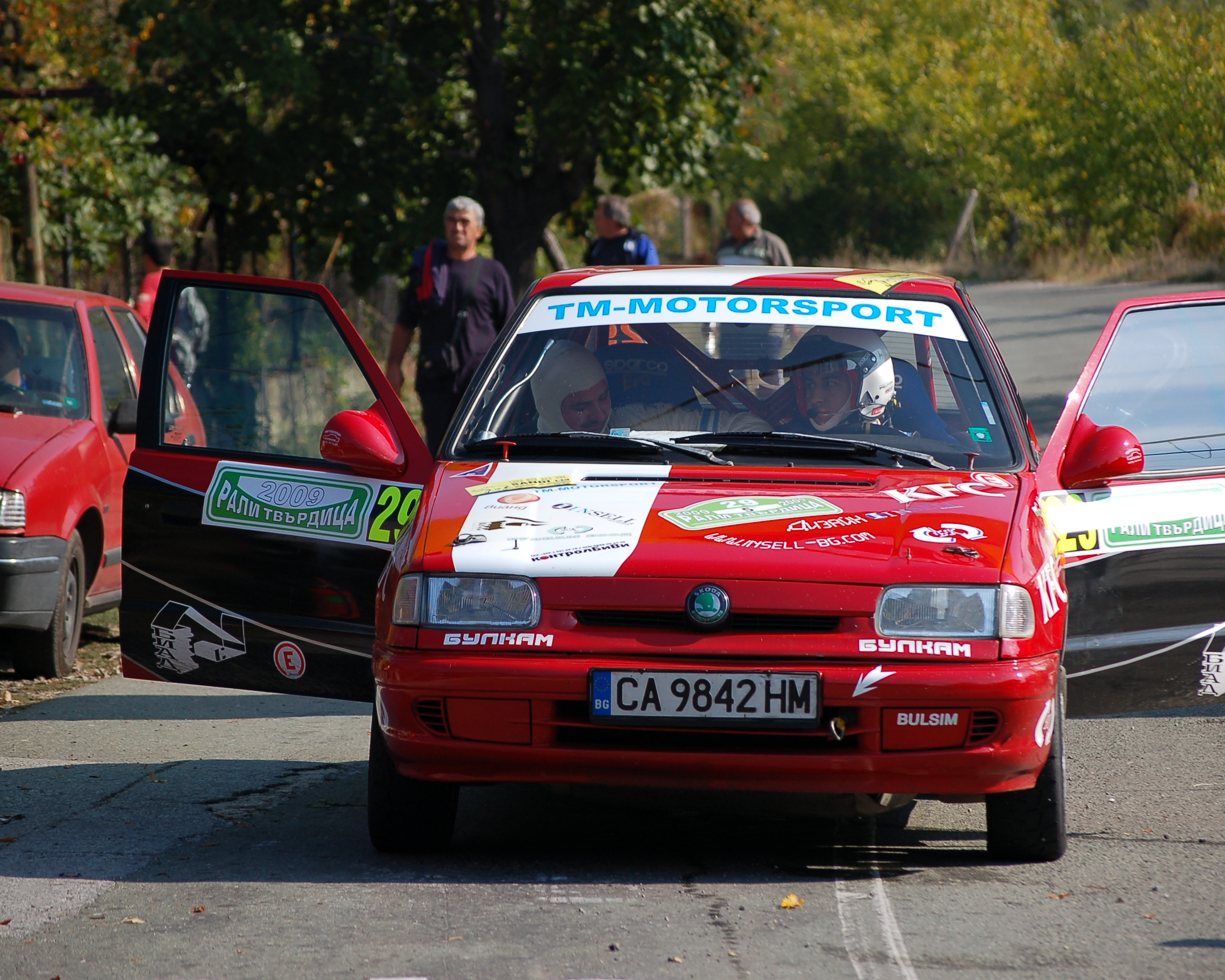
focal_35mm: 186
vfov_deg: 8.3
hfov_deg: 10.4
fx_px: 6728
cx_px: 725
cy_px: 478
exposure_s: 1/1000
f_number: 4.8
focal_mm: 105
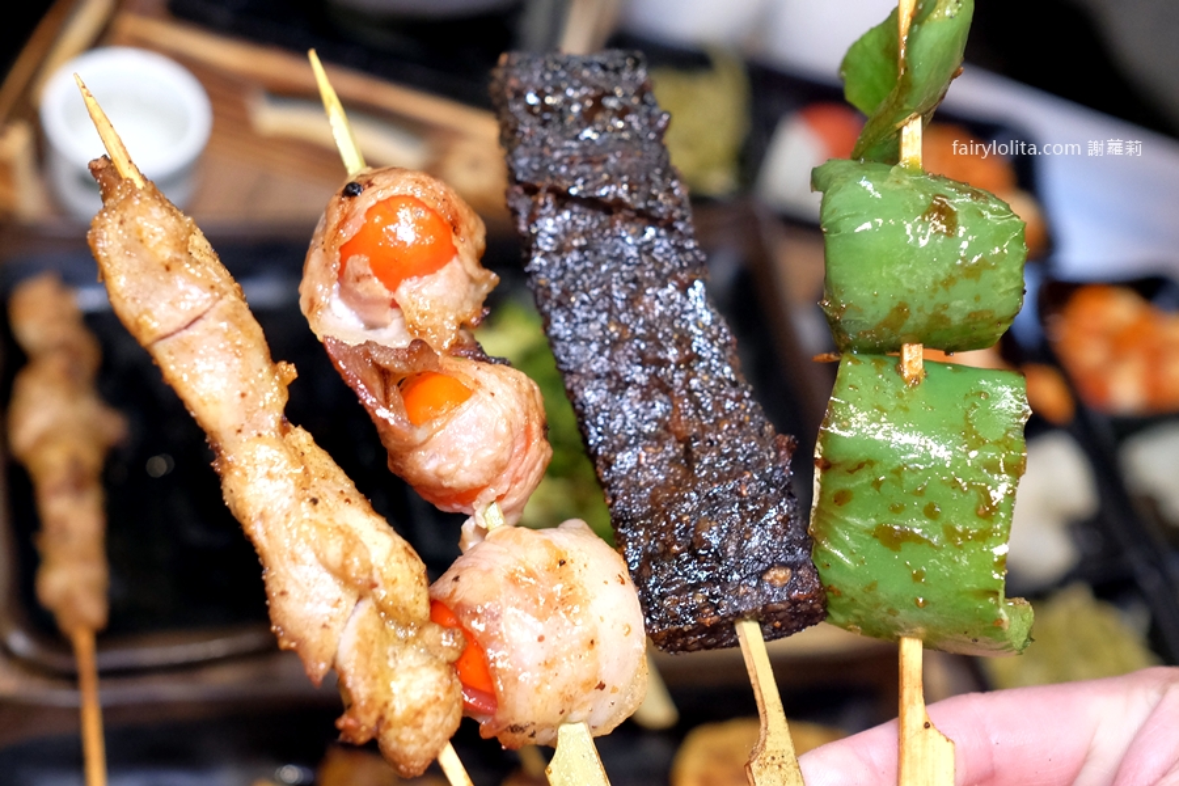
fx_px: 1146
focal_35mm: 35
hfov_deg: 54.4
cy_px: 393
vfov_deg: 37.9
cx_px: 590
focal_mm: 23
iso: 2000
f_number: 2.8
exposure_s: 1/110
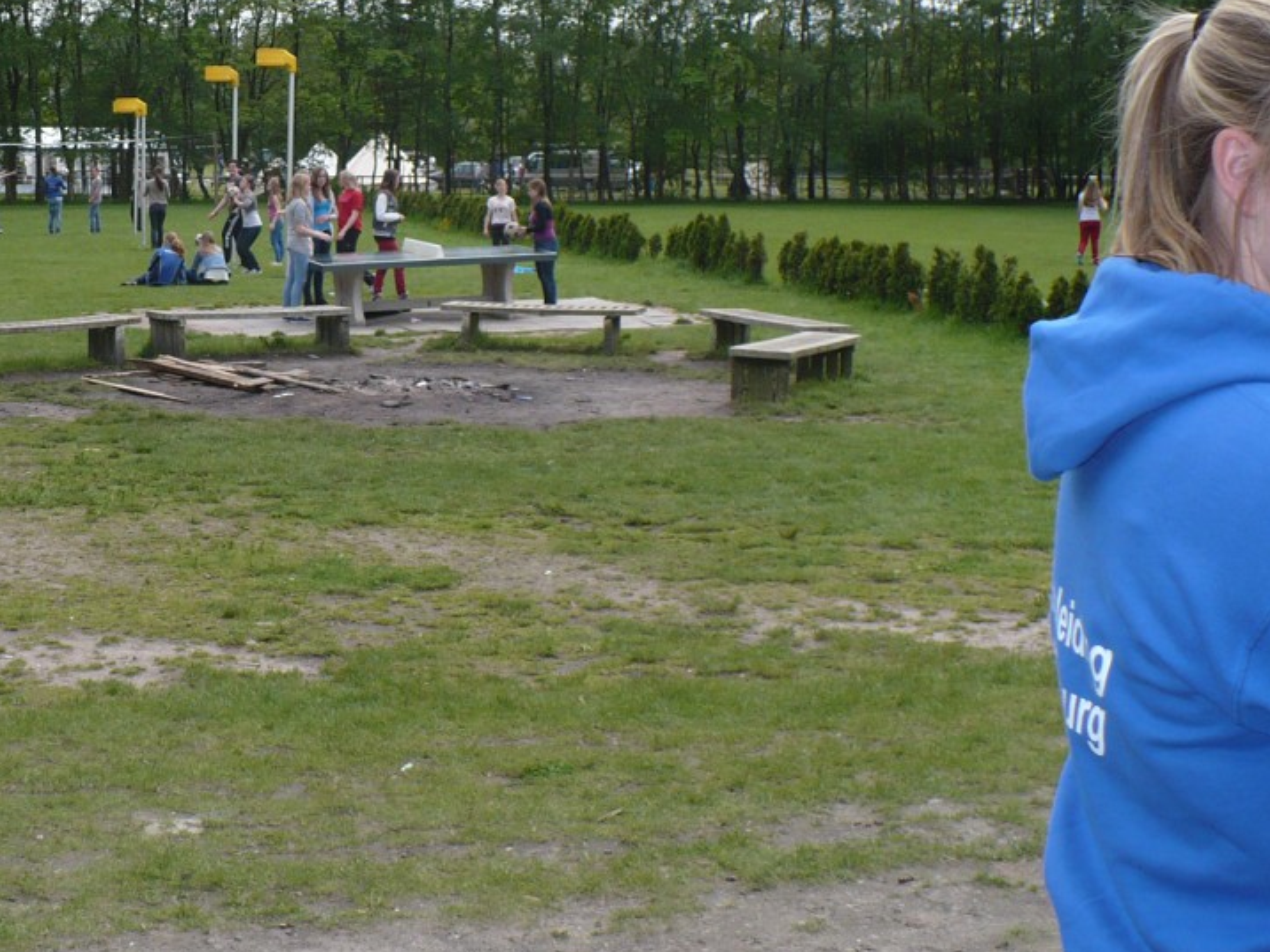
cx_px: 380
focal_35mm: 62
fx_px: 2275
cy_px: 257
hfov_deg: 30.9
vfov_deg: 23.4
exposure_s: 1/800
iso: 100
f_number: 2.8
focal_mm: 6.1
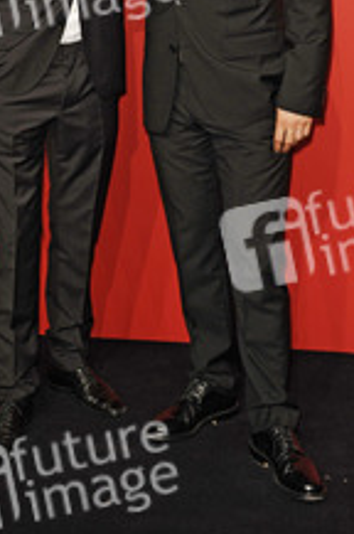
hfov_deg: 16.8
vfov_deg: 24.7
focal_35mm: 81
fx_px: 1198
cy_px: 111
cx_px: 123
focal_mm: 44
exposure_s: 1/160
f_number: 6.3
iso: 800
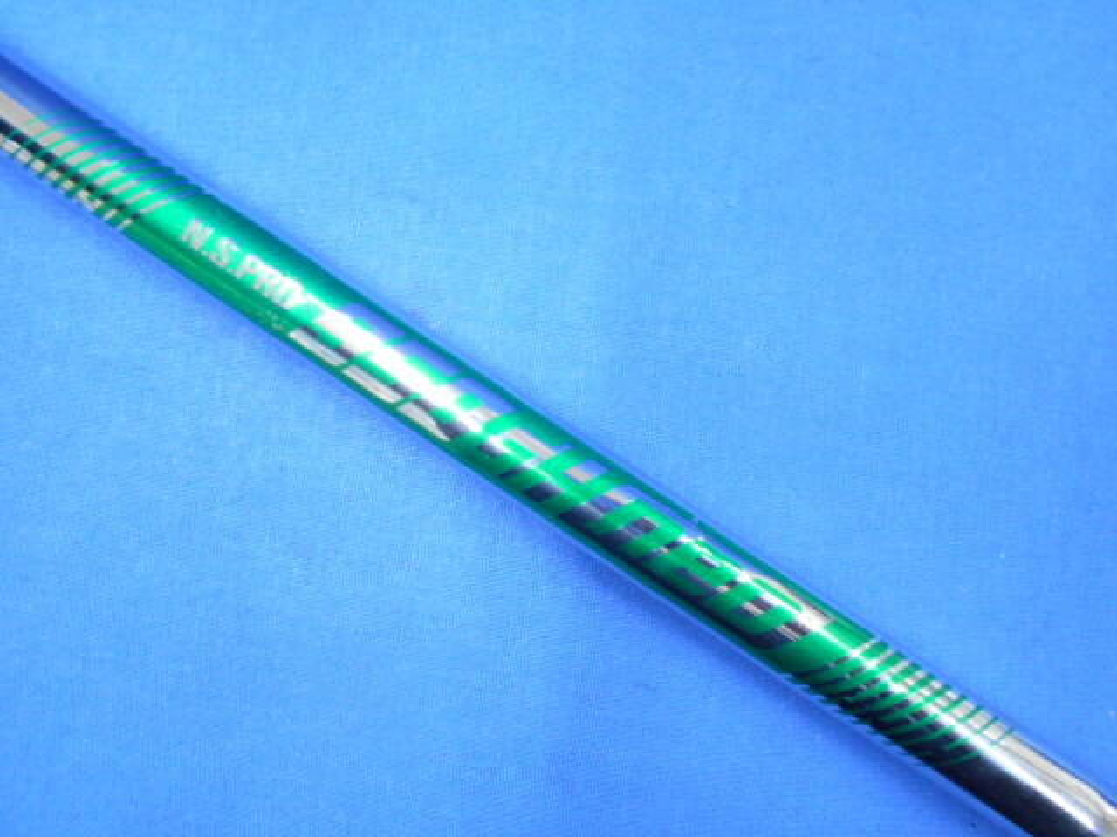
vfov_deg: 53.1
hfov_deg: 67.3
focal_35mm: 26
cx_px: 558
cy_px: 418
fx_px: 839
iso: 400
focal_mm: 4.6
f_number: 3.2
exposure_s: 1/25
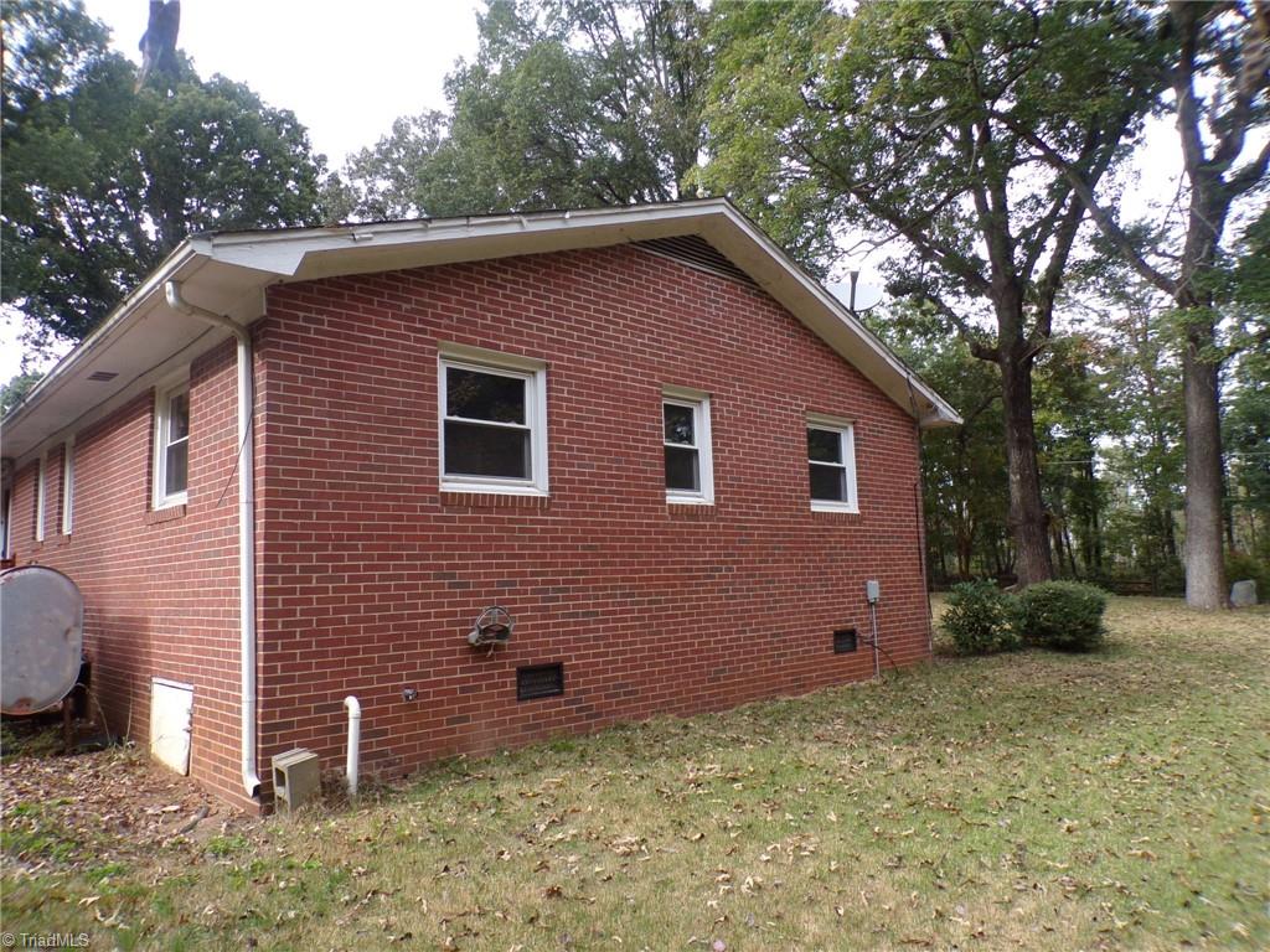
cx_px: 635
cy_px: 476
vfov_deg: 56.8
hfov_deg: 71.6
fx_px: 881
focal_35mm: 24
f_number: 4.3
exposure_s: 1/110
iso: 80
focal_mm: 4.3
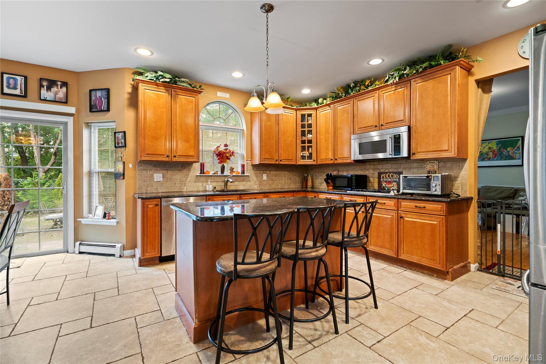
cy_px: 182
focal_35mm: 16
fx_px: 243
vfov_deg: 73.7
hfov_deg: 96.7
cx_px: 273
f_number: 5.6
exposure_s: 1/10
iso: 800
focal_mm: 16
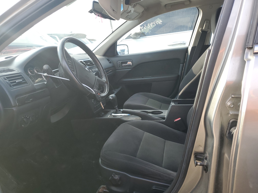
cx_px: 129
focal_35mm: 26
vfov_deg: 53.1
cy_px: 96
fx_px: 194
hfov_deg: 67.3
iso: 50
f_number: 1.5
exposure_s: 1/294
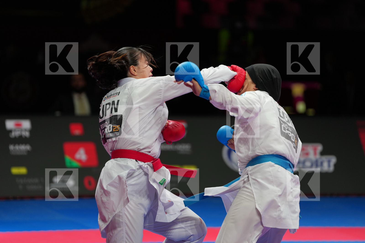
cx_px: 182
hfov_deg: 11.9
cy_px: 122
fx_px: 1754
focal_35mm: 173
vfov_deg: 7.9
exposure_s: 1/1000
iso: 500
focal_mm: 173
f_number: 2.8
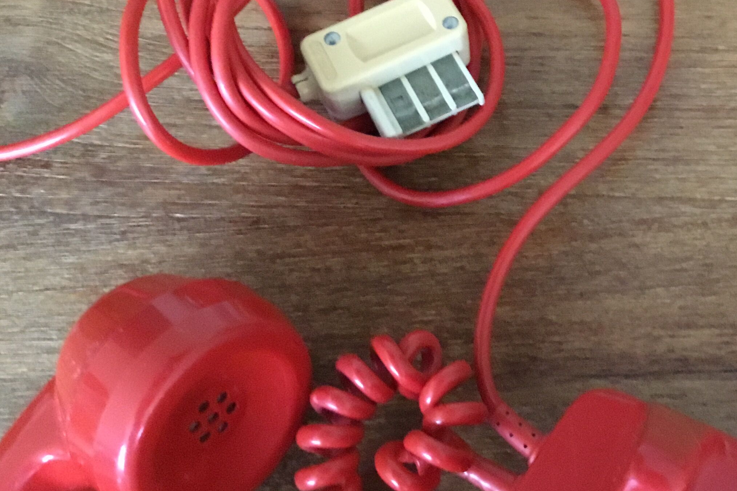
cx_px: 495
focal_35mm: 52
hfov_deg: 37.8
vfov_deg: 25.5
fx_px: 1064
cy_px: 99
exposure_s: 1/17
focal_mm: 3.3
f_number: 2.4
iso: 800
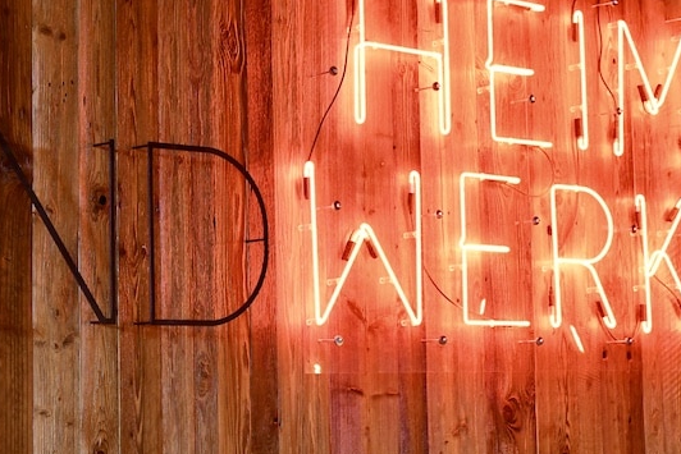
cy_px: 253
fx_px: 1457
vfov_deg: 17.7
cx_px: 188
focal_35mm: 77
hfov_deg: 26.0
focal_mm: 40
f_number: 2.8
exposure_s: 1/100
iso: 2000
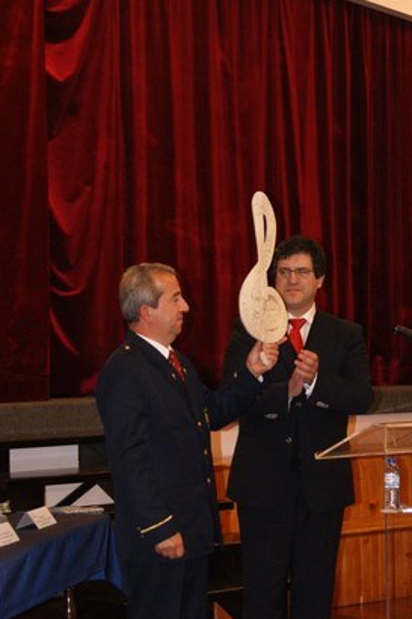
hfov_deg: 13.8
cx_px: 284
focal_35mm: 99
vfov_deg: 20.6
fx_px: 1696
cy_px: 439
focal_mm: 45
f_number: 5.6
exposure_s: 1/60
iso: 400
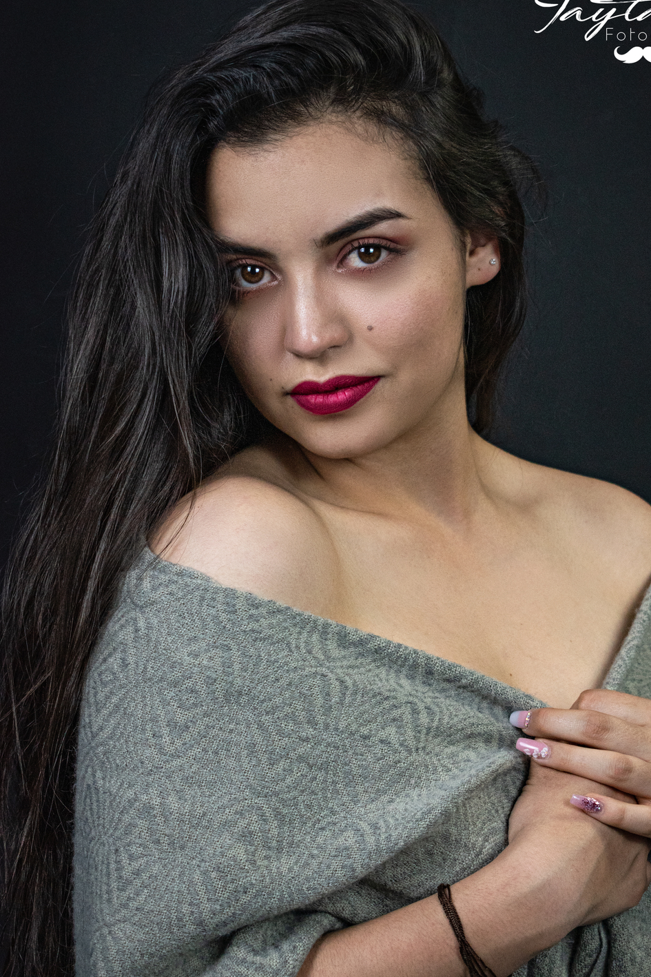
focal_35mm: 80
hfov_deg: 17.1
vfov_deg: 25.4
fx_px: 2170
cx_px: 363
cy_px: 526
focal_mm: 42
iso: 640
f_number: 5.6
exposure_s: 1/200
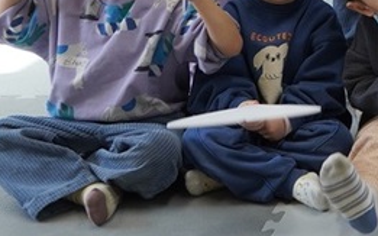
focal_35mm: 116
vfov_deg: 10.6
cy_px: -186
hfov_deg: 16.5
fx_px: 1195
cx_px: 557
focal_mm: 22
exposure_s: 1/160
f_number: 4
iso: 500
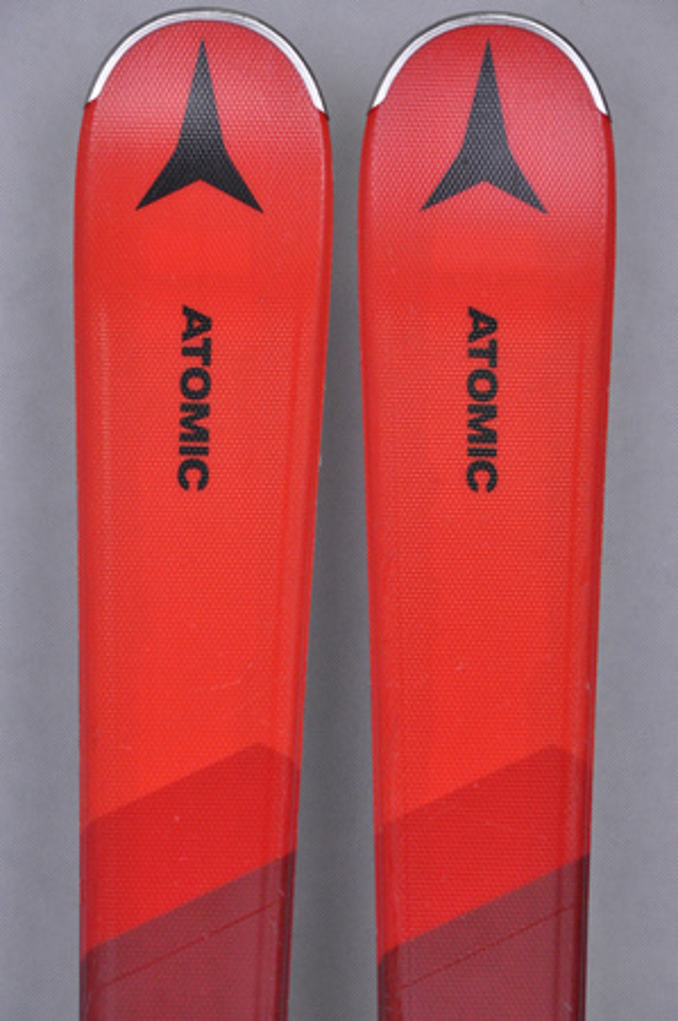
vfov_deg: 13.1
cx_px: 339
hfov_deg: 8.7
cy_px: 510
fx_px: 4459
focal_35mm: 158
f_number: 9.5
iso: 3200
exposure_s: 1/125
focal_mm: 105
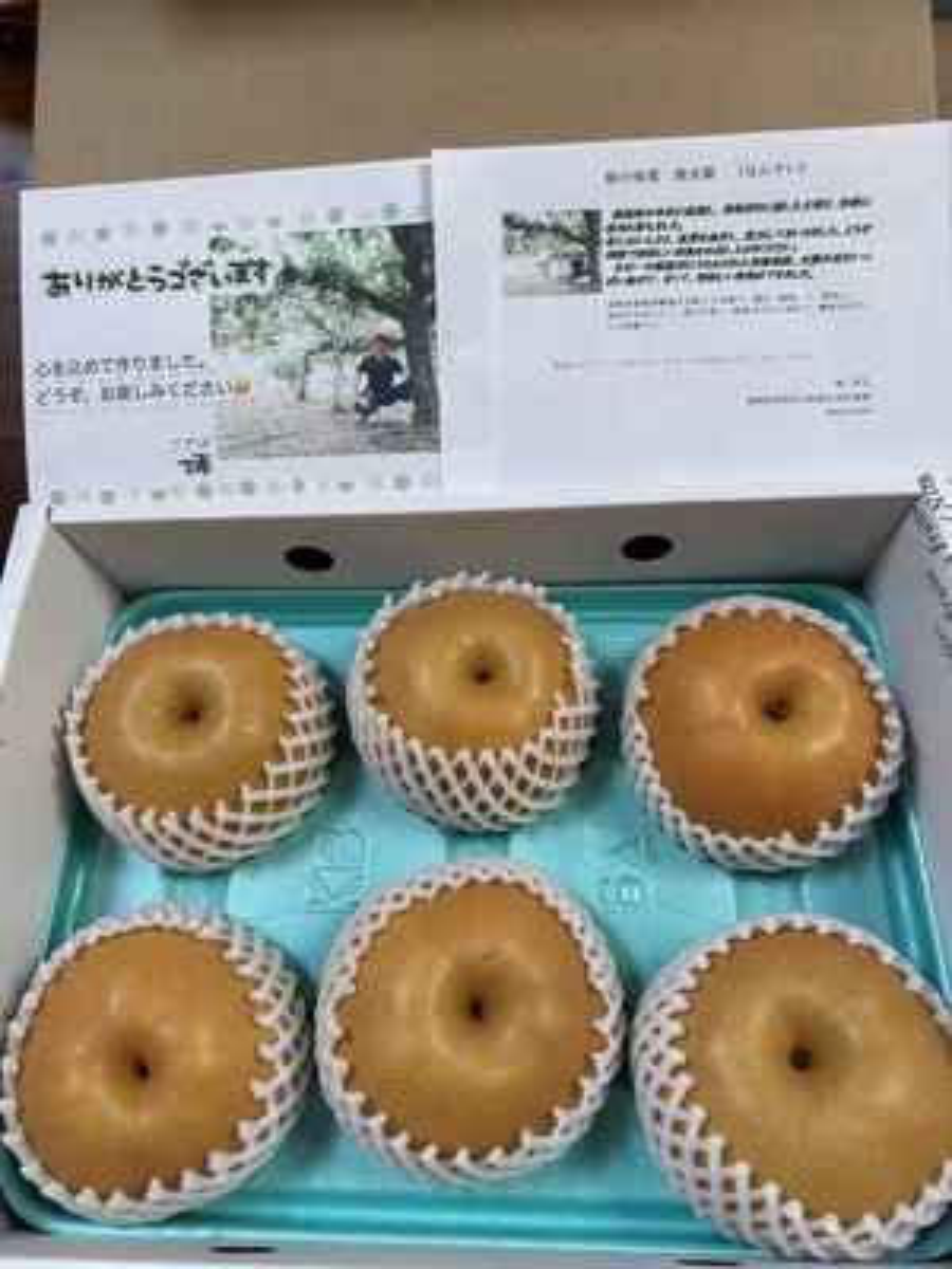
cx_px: 476
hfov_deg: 53.1
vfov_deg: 67.3
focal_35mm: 26
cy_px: 634
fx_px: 953
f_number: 1.5
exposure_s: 1/121
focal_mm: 5.7
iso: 64
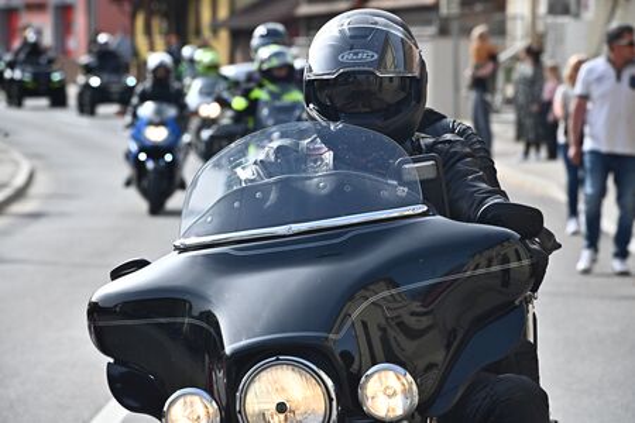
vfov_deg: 6.9
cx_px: 318
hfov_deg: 10.3
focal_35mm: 200
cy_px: 212
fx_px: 3528
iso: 1600
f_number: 10
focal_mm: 200
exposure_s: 1/2500
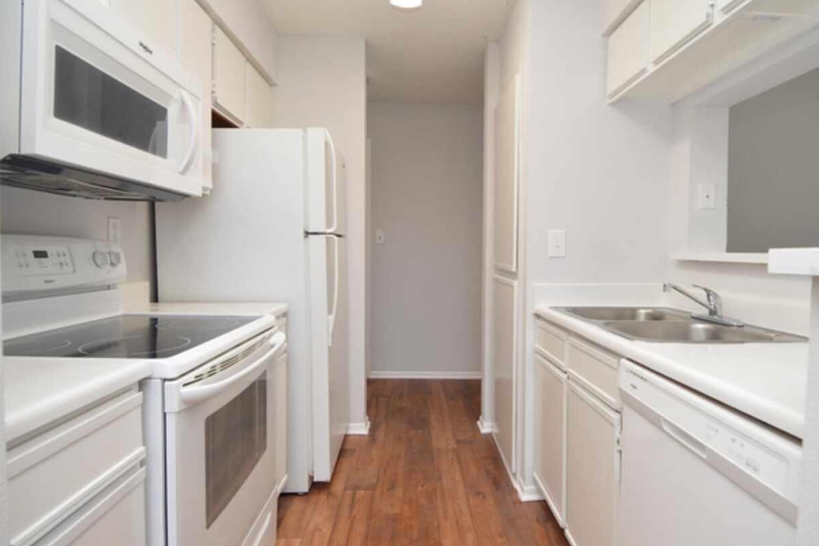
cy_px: 272
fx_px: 432
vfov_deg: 64.5
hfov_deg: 86.9
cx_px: 425
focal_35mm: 19
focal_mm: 12
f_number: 4.5
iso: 400
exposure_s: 1/80
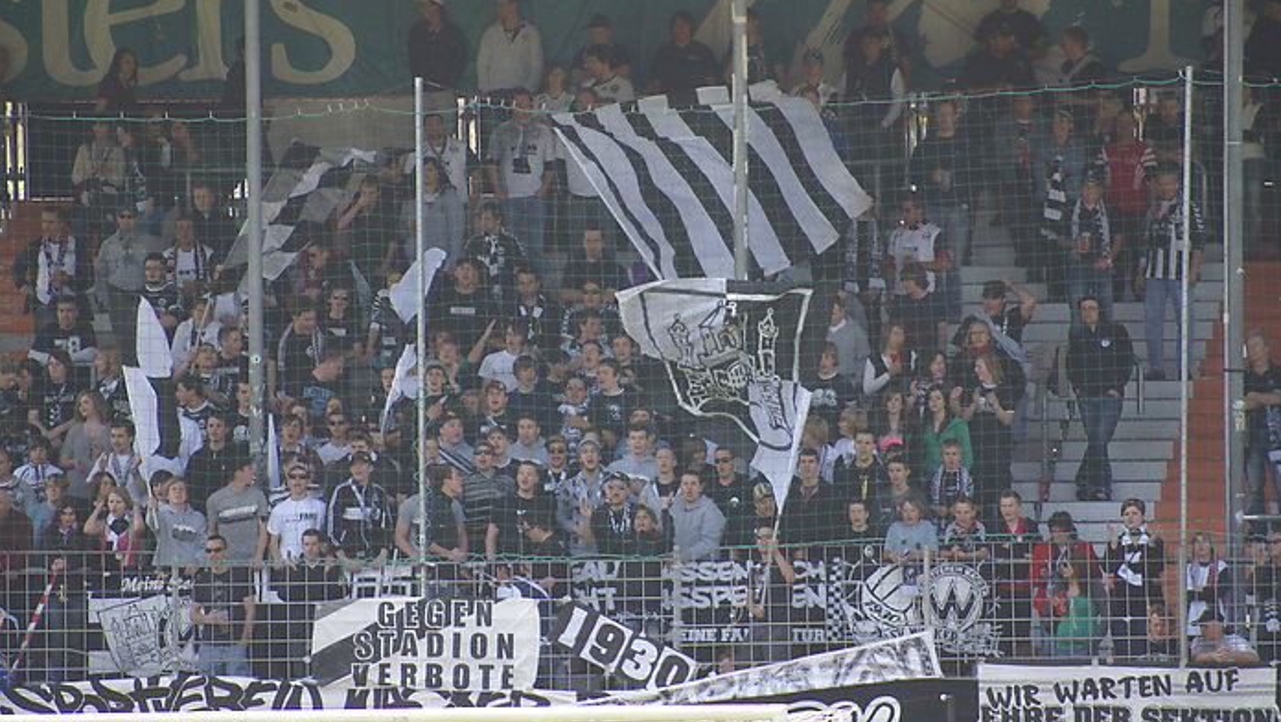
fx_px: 16105
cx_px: 641
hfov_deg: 4.6
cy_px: 387
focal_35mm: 474
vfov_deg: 2.6
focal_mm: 300
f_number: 5.6
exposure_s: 1/500
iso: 500
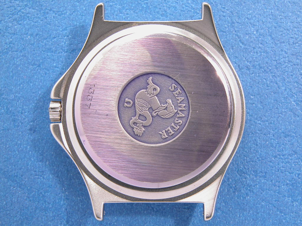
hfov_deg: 33.8
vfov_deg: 25.7
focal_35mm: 57
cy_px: 113
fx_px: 497
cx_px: 151
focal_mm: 14.7
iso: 100
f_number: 6.3
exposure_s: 1/6.2
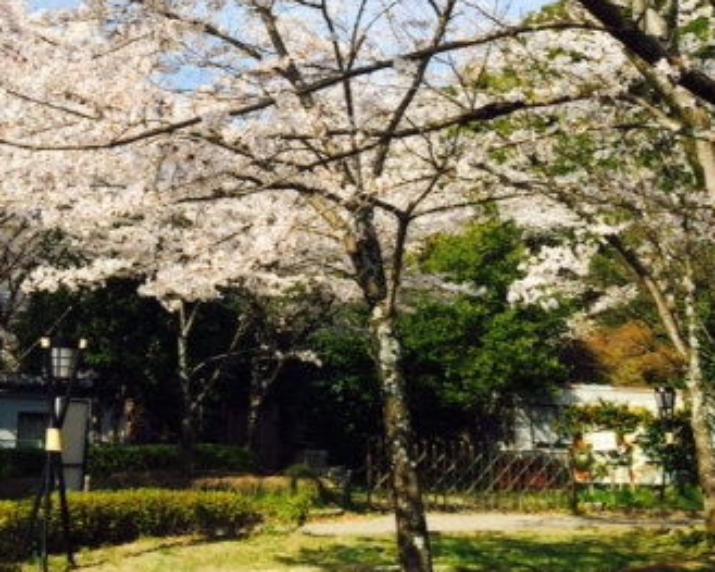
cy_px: -41
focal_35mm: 57
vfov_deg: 25.0
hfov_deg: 32.7
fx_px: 1206
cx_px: 230
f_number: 2.2
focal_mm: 4.12
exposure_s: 1/1953
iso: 40
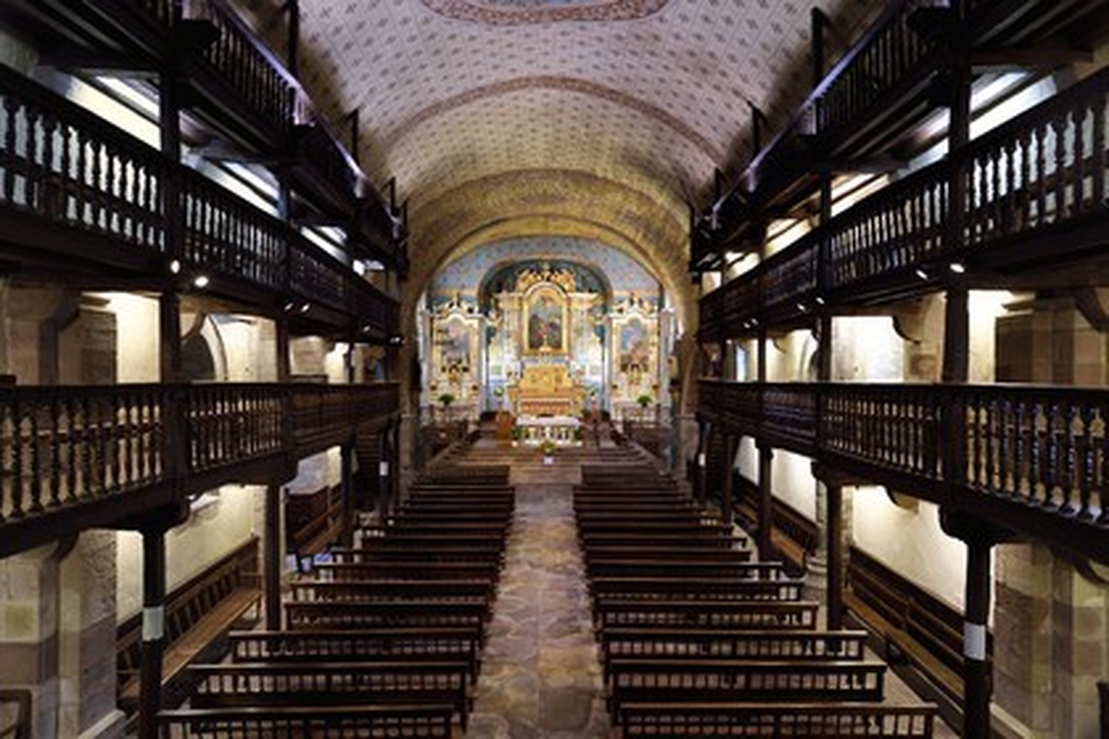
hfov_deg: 73.7
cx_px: 554
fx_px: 739
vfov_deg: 53.1
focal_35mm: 24
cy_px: 370
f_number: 7.1
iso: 200
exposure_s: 1/1.67
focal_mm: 24
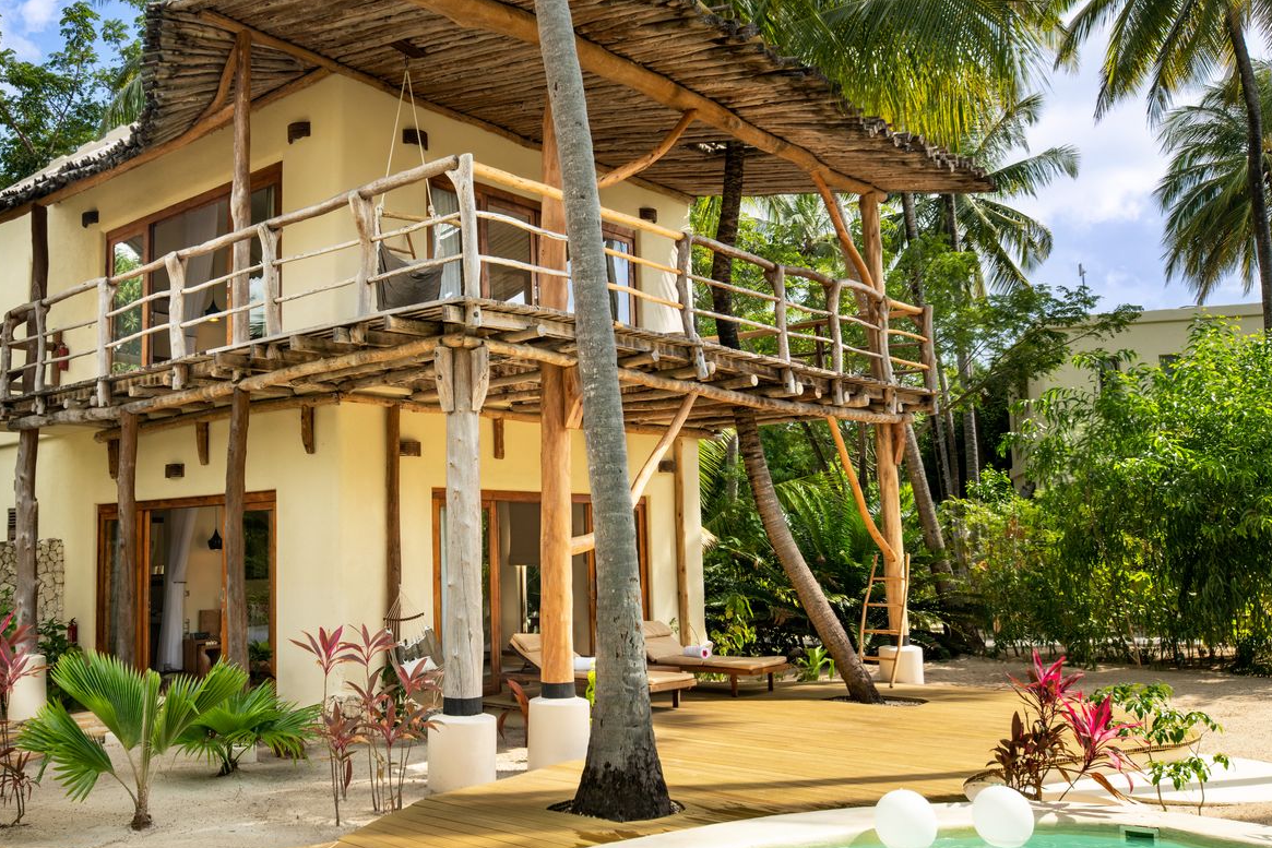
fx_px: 1201
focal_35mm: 34
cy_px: 405
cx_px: 489
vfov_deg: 38.9
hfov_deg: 55.2
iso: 200
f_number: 10
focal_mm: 24
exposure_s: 1/320
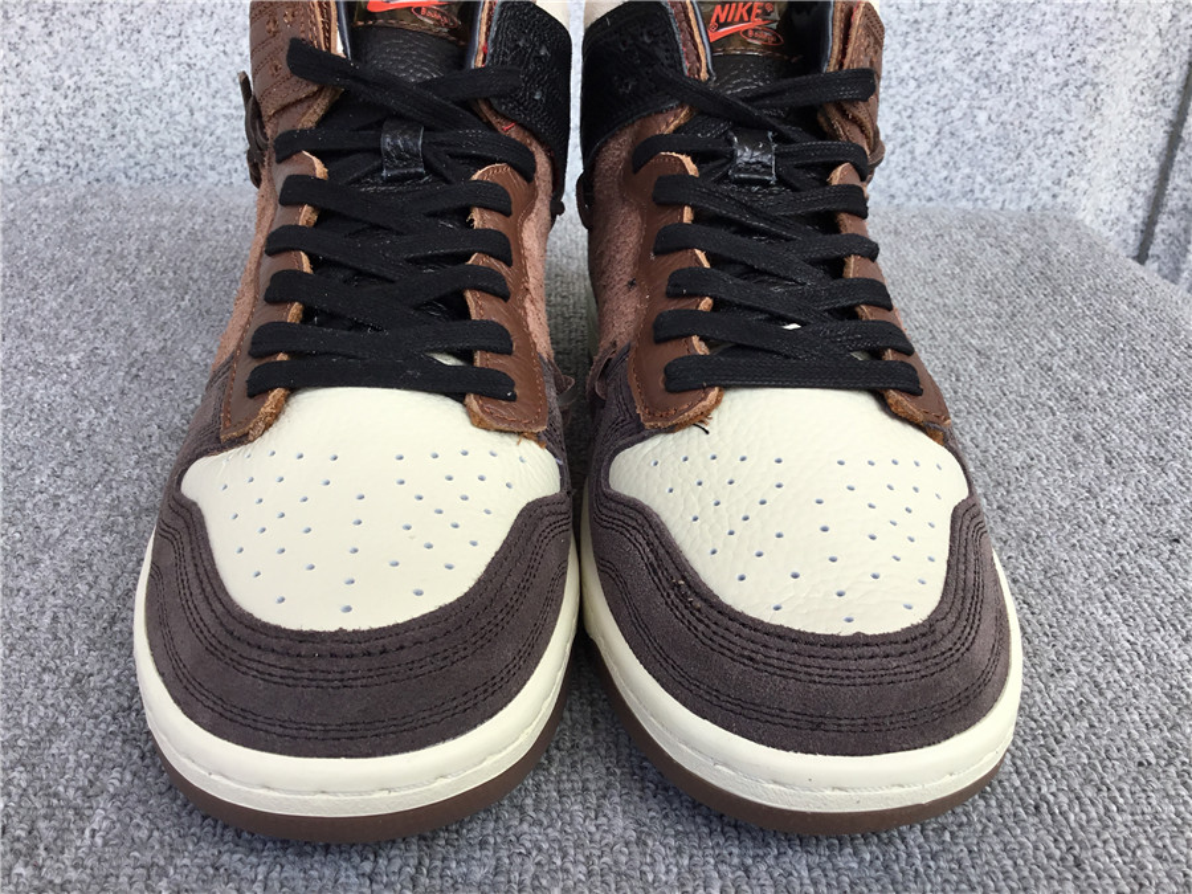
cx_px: 596
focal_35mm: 31
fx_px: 1067
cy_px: 447
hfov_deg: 58.4
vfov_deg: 45.4
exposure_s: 1/392
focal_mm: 3.3
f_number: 2.4
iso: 25
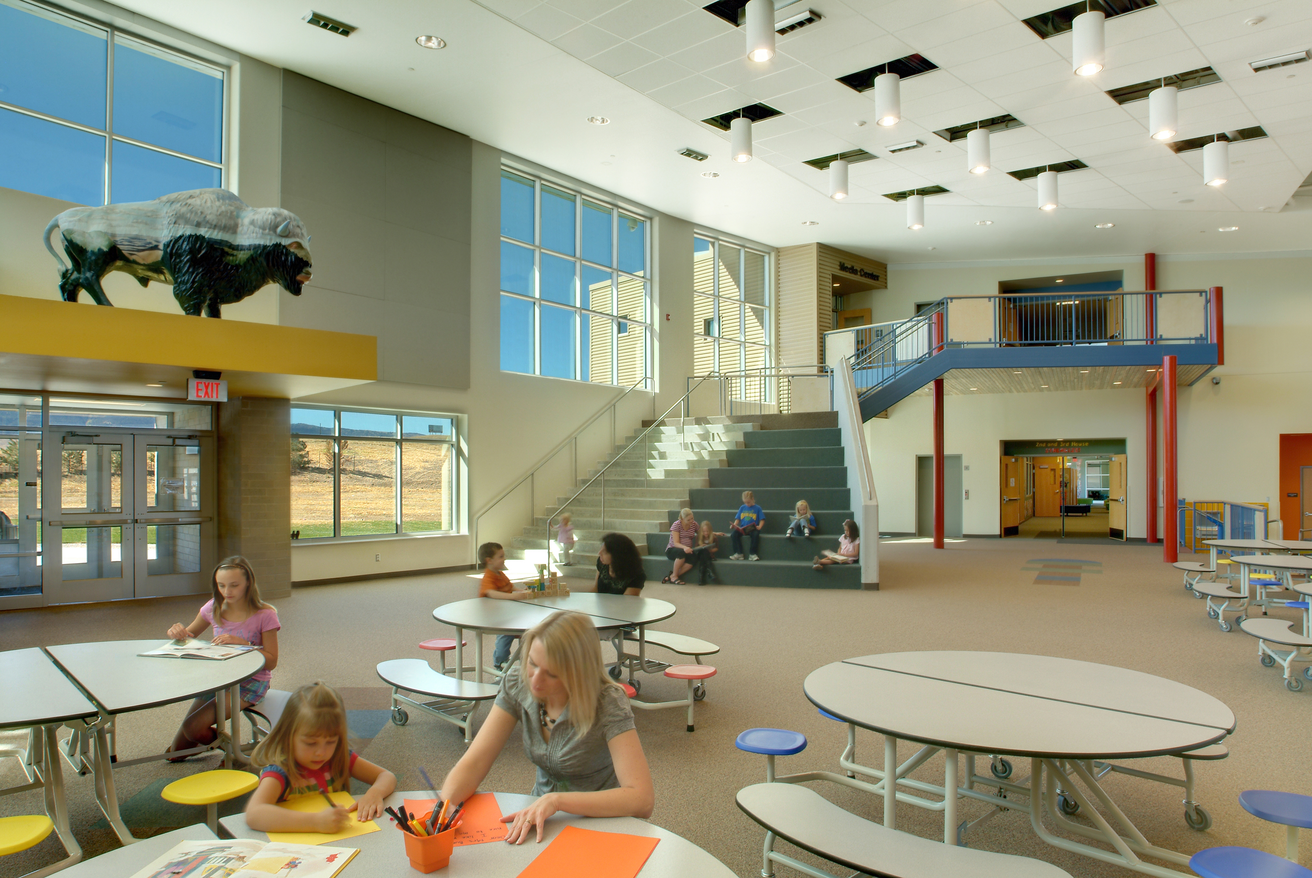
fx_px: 766
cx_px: 656
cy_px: 439
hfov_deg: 81.1
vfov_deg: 59.6
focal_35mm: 21
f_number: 22
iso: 100
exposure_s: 1/20
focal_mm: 14
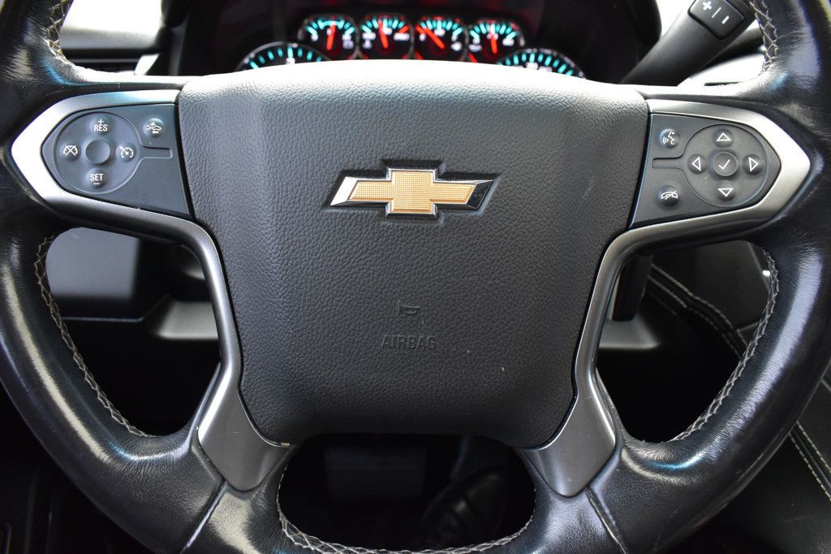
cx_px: 416
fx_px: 623
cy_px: 277
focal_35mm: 27
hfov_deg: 67.4
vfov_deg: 47.9
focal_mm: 18
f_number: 6.3
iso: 1600
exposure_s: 1/15
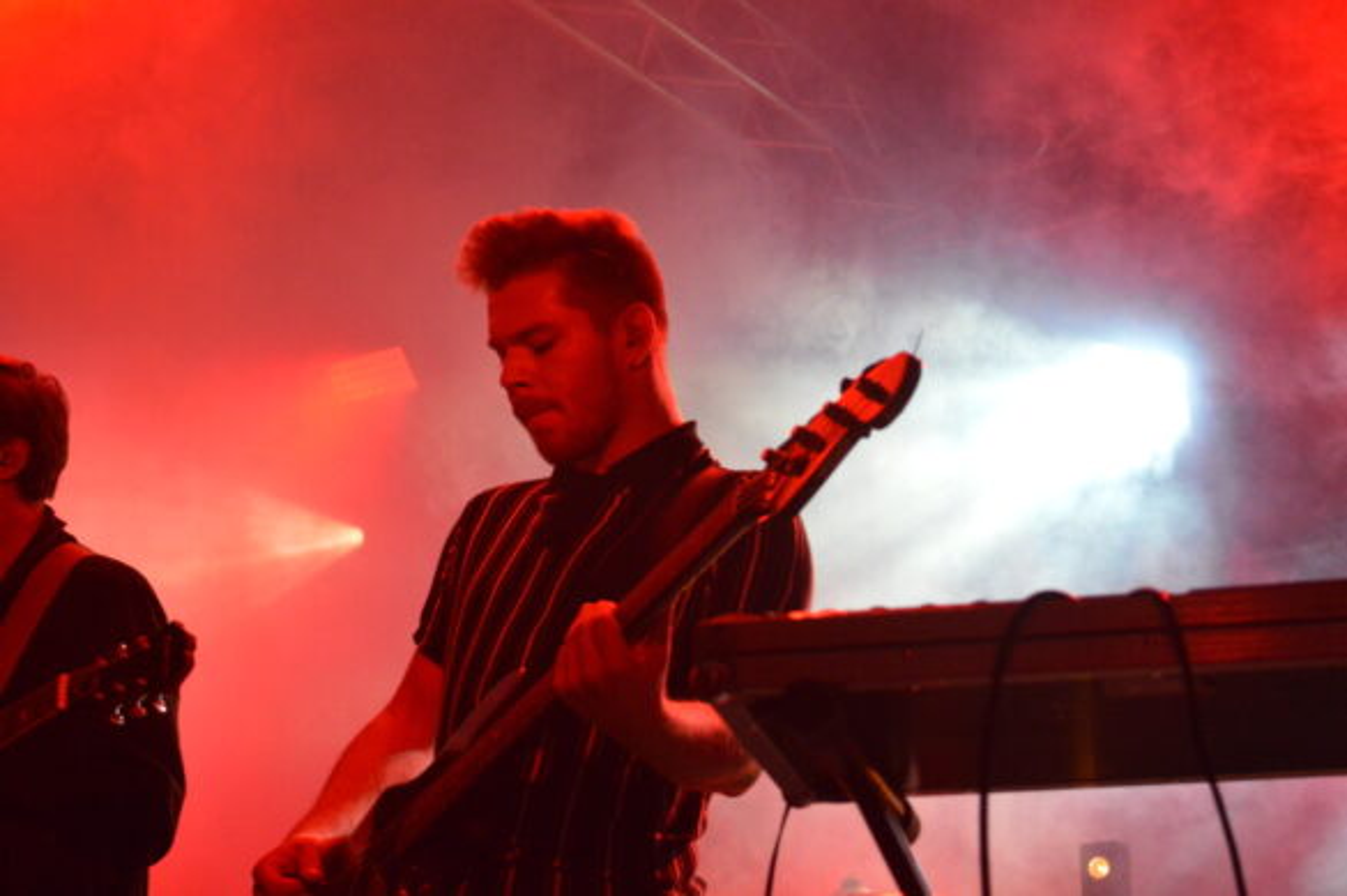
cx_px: 674
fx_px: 2355
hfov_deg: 31.9
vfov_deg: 21.5
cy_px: 448
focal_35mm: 63
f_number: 5.3
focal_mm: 42
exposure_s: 1/125
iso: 3200
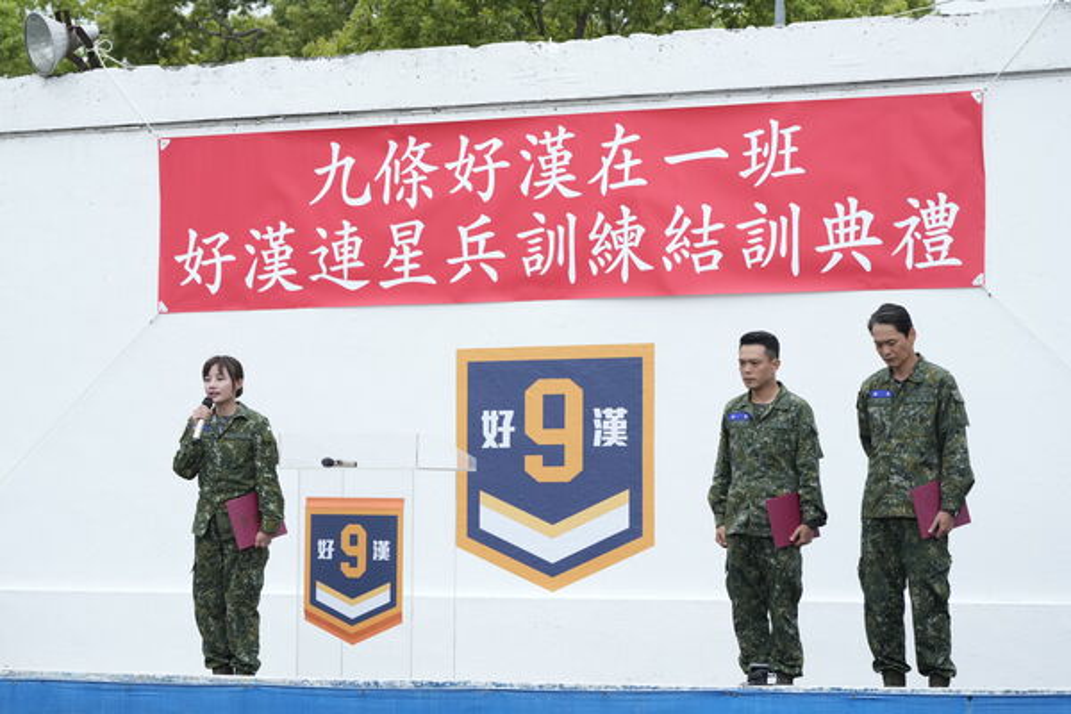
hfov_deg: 15.4
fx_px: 3956
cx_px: 536
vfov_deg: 10.3
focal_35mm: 133
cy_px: 357
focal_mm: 133
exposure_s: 1/640
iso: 800
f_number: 8
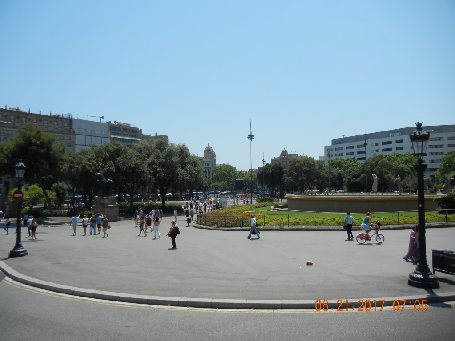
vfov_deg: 46.8
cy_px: 170
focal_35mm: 30
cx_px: 228
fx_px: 394
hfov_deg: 60.0
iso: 160
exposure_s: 1/536
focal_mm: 5.4
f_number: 7
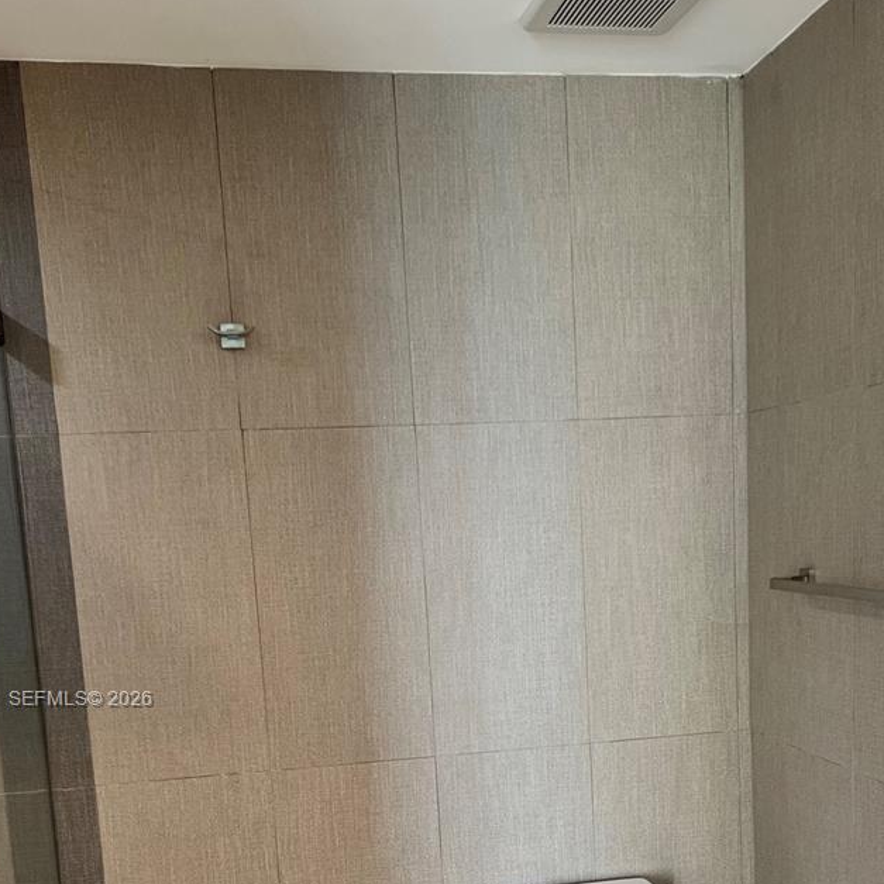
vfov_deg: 37.1
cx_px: 526
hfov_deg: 38.2
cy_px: 701
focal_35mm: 44
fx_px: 1271
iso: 100
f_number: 1.5
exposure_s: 1/120
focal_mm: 5.7
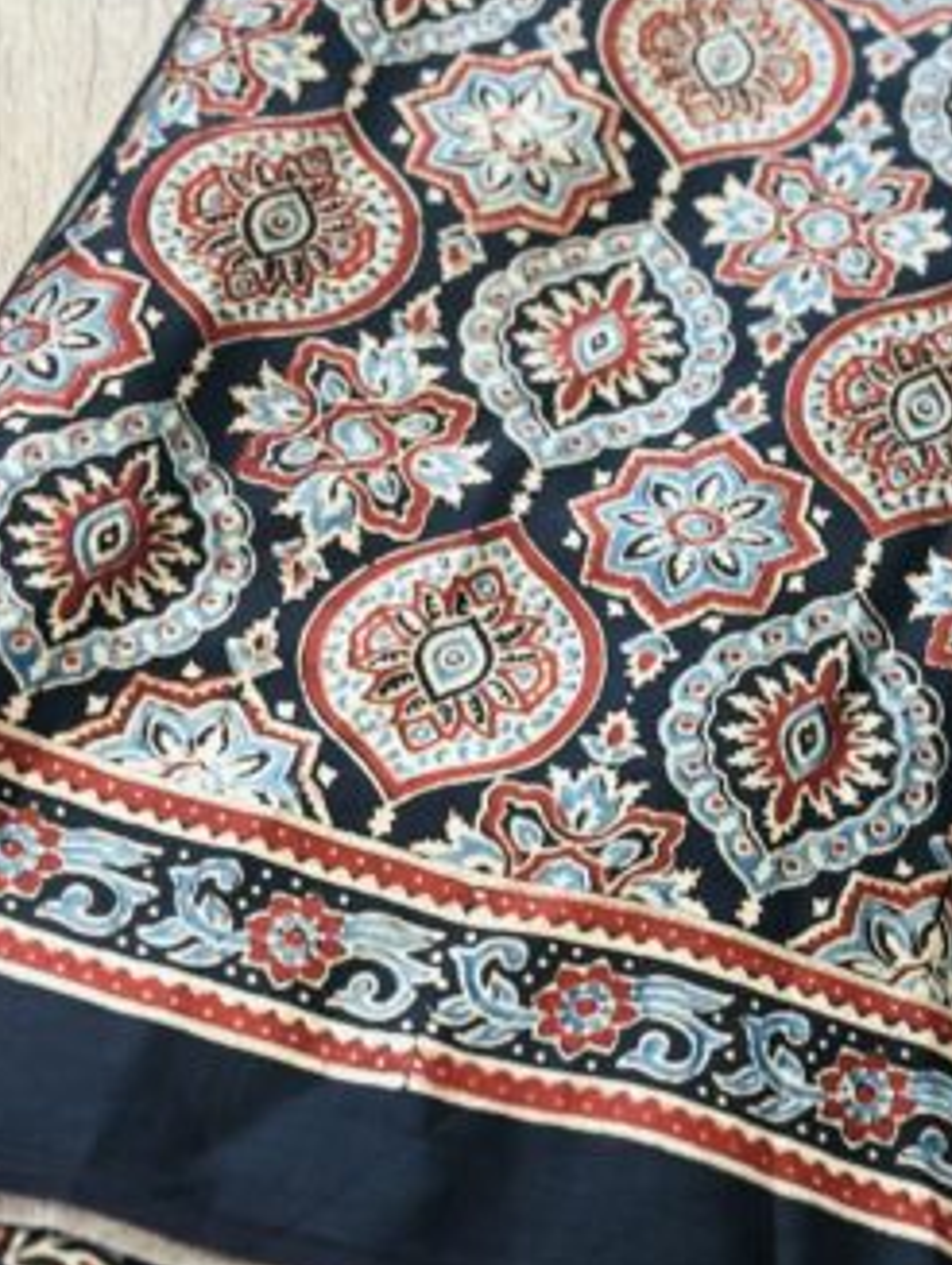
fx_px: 3184
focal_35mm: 87
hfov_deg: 16.9
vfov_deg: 22.5
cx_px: 772
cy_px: 578
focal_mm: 6.86
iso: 160
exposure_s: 1/60
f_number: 1.78
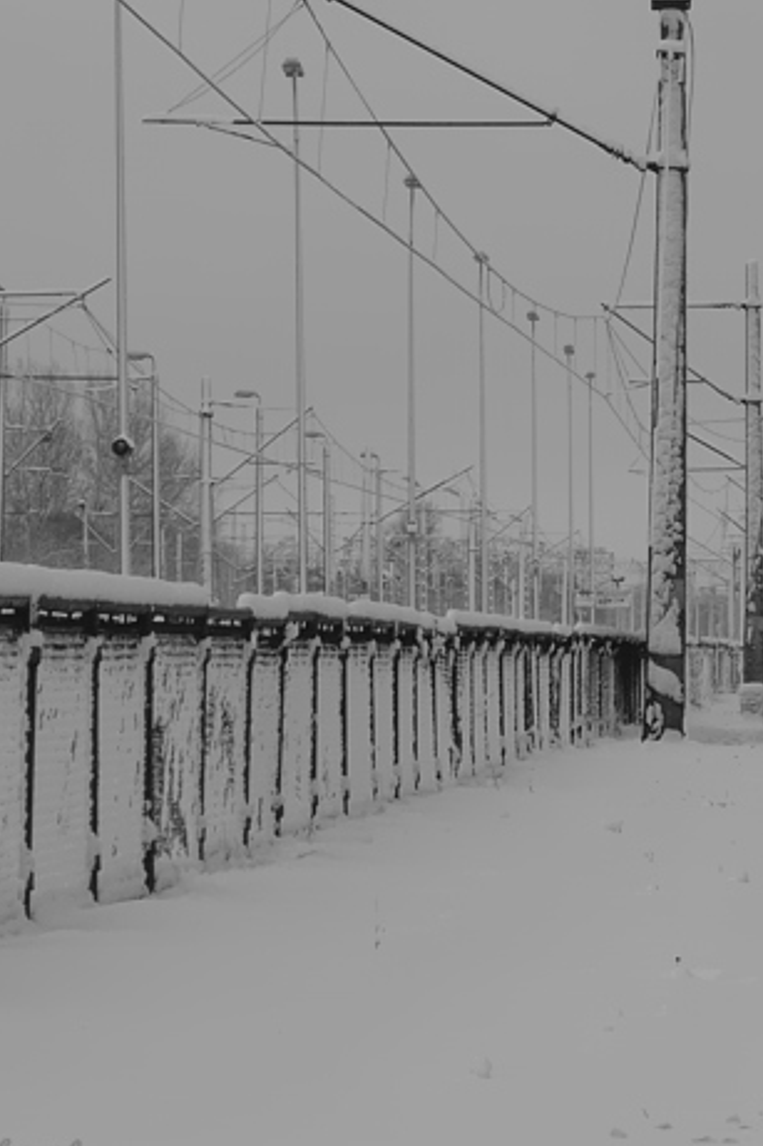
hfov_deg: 5.5
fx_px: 7921
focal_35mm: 249
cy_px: 467
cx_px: 845
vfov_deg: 8.3
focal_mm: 22.6
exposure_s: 1/250
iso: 100
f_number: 6.3
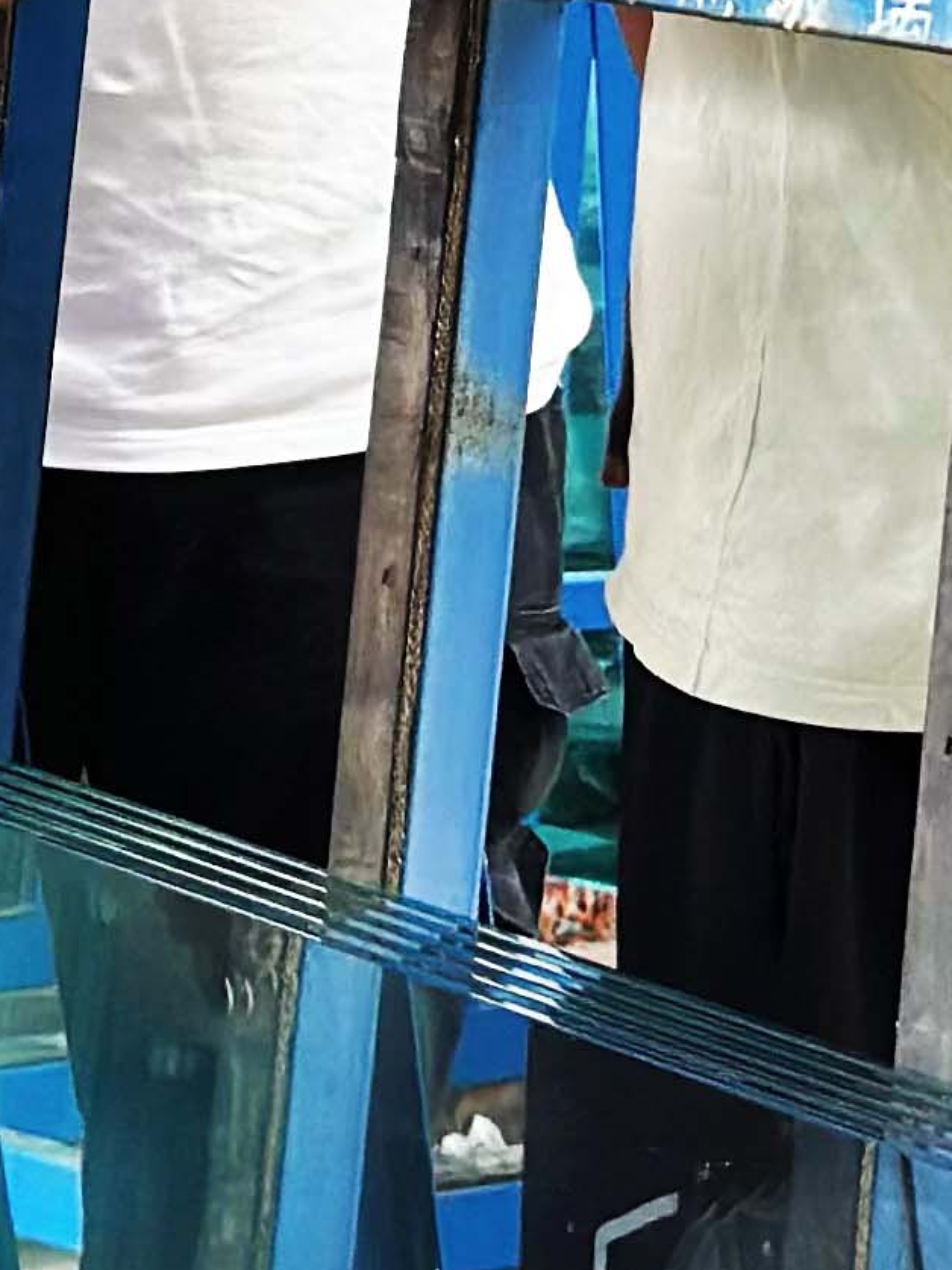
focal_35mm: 231
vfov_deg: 8.4
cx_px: -770
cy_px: -720
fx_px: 8475
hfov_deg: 6.3
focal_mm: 6.86
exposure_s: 1/121
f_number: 1.78
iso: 125
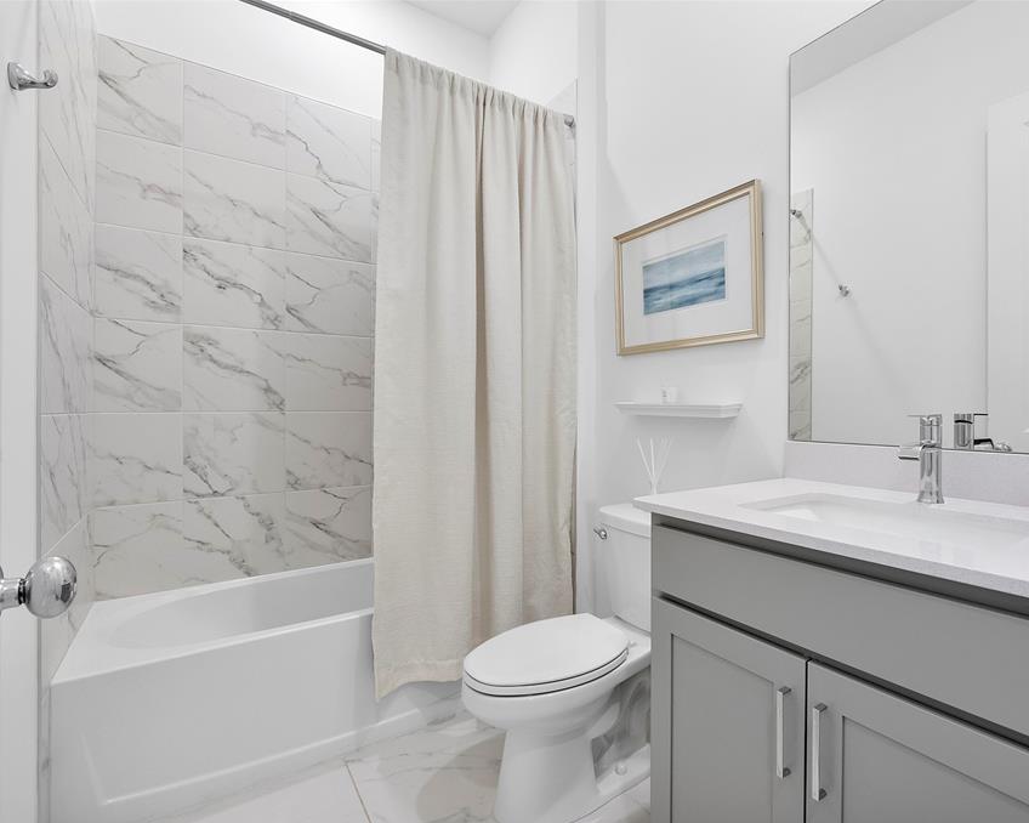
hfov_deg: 88.6
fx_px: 518
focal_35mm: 17
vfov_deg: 77.0
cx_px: 612
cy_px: 413
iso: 800
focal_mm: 10
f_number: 8
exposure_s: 1/30
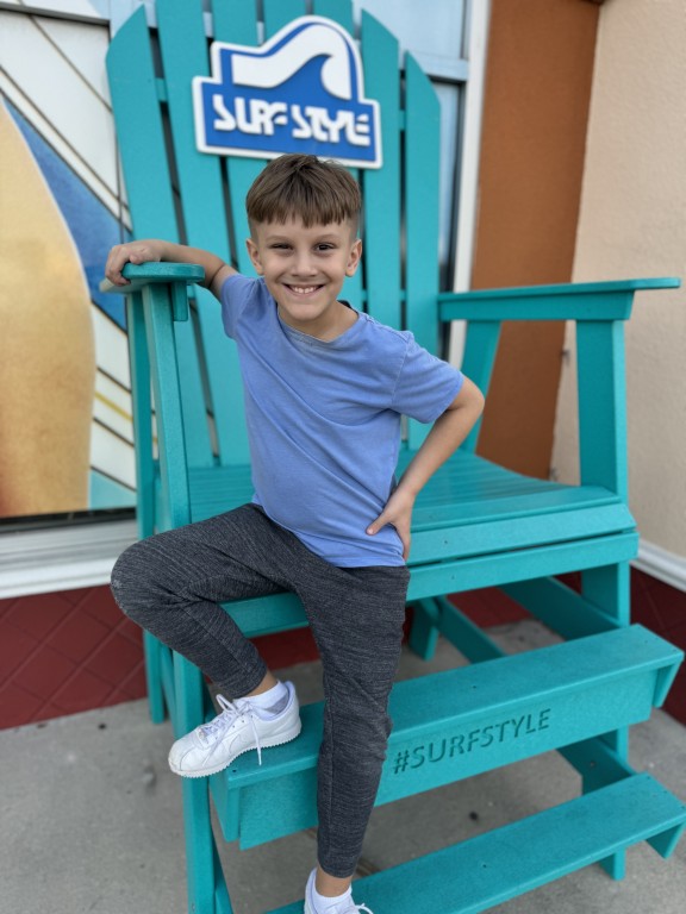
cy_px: 457
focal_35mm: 24
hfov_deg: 56.8
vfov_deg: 71.6
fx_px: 634
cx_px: 343
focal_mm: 6.86
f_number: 1.78
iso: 80
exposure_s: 1/715
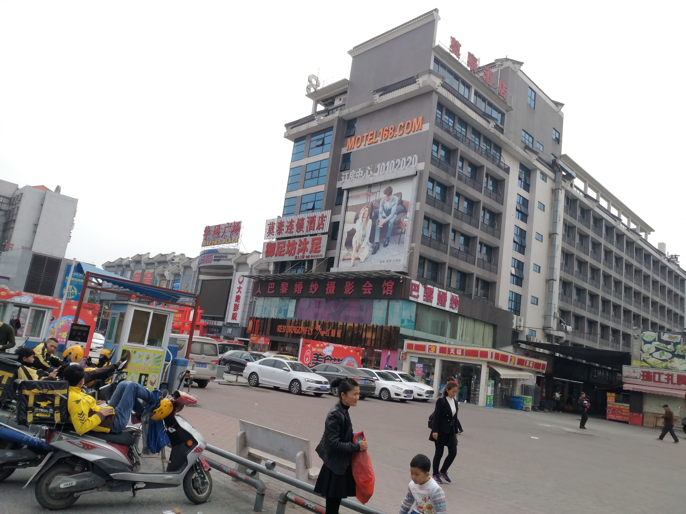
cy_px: 257
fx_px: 535
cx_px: 343
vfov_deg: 51.4
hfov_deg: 65.3
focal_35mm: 27
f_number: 2.2
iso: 200
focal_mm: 4.73
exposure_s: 1/763
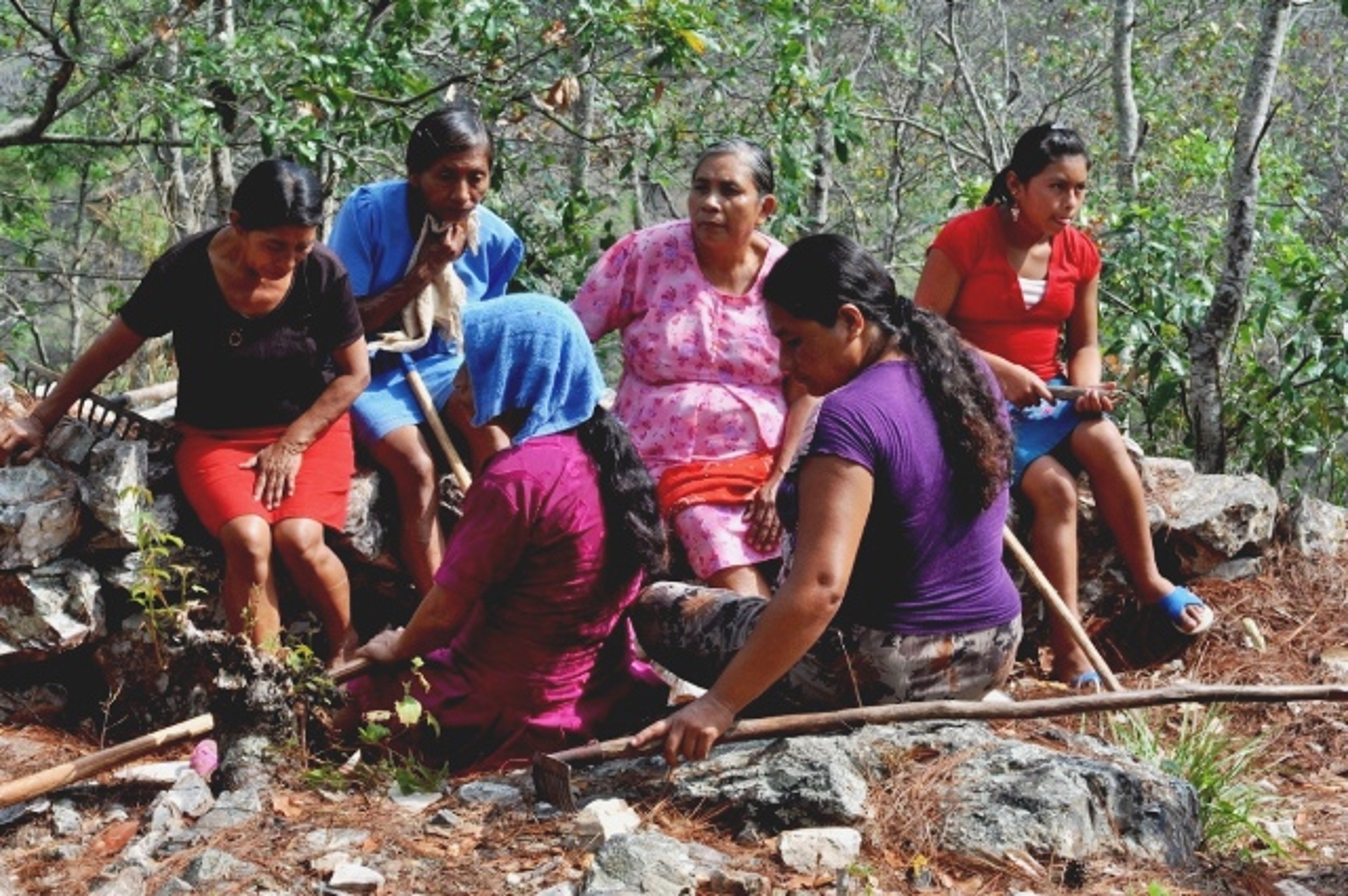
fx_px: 2805
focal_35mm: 75
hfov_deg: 27.0
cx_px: 674
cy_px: 448
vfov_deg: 18.1
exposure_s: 1/125
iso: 200
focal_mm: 50
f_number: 10
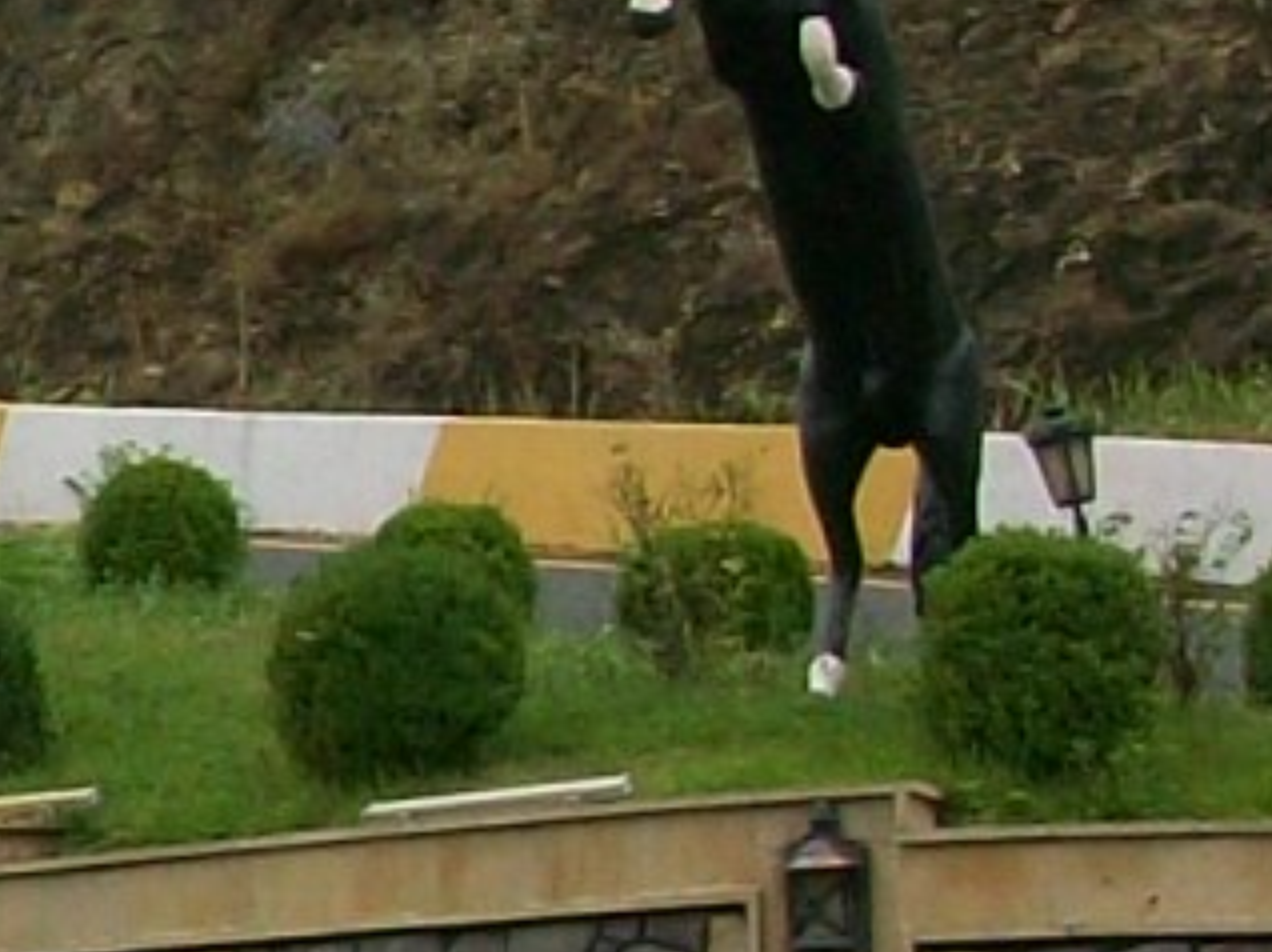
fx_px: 8041
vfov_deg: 6.8
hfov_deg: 8.6
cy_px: 104
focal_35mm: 219
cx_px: -1304
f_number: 2.8
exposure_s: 1/193
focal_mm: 5.7
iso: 80
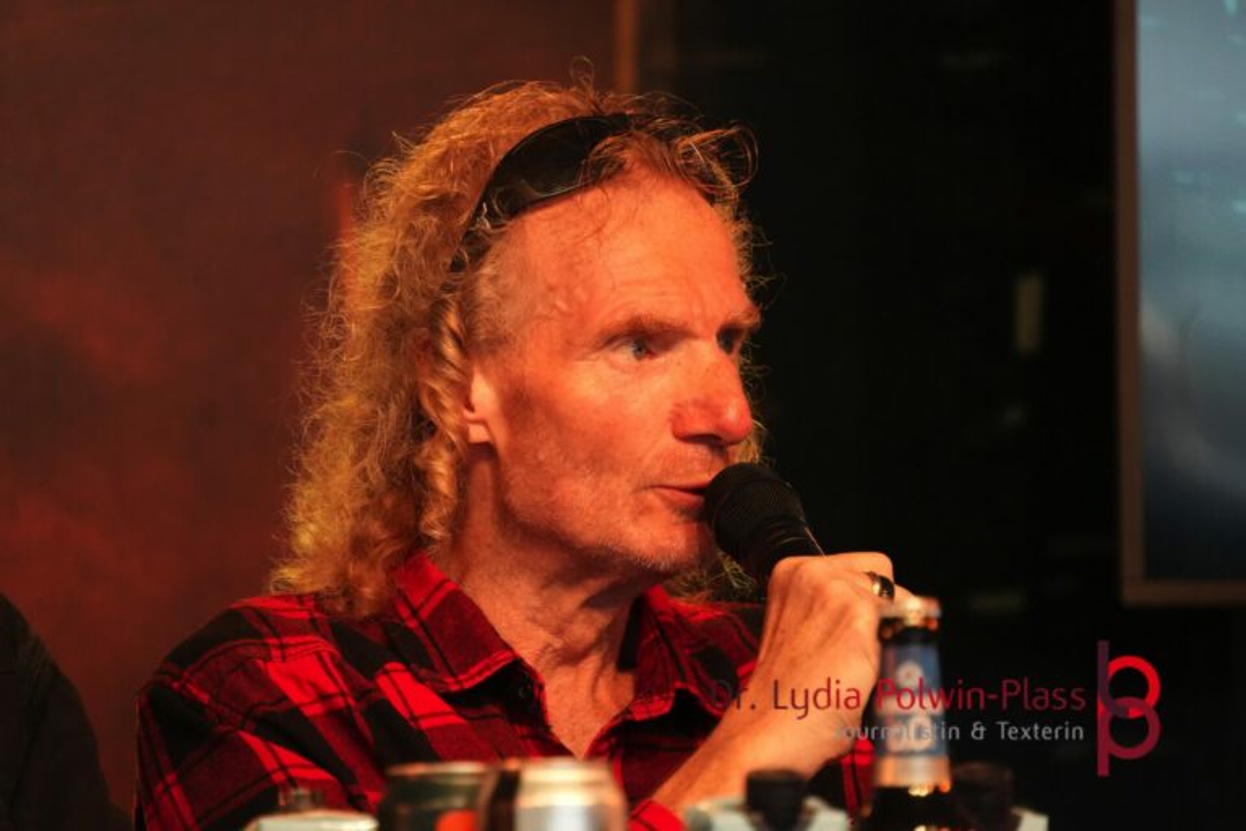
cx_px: 623
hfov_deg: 6.6
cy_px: 416
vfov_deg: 4.4
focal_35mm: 314
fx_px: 10850
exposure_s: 1/400
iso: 4000
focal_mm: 209
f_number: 6.3
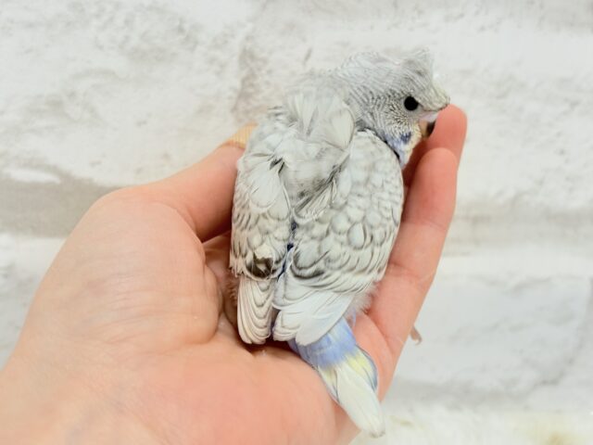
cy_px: 222
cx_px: 296
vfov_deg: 28.0
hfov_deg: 36.8
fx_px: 891
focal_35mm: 52
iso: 80
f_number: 1.6
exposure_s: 1/100
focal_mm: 5.96
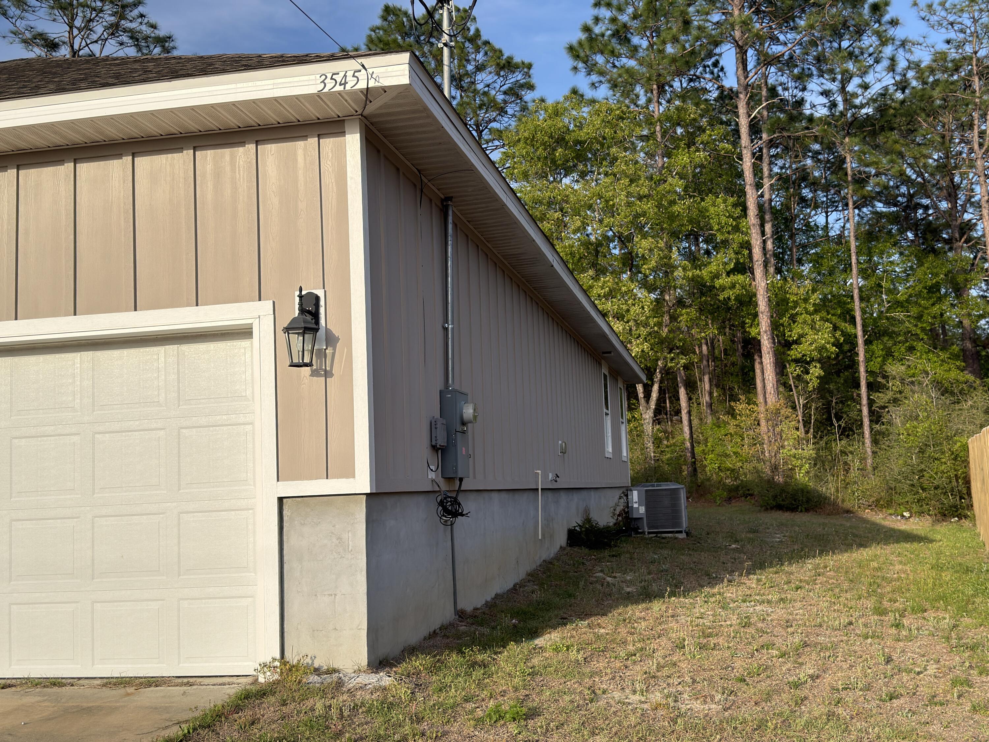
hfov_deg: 47.9
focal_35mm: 39
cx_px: 494
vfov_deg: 36.8
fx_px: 1114
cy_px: 371
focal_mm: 6.76
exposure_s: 1/4237
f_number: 1.78
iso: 64
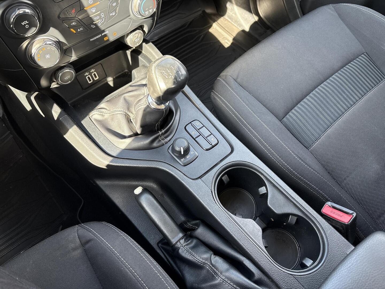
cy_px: 144
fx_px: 289
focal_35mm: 26
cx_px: 192
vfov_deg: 53.1
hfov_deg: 67.3
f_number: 1.6
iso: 125
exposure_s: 1/90
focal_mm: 5.96
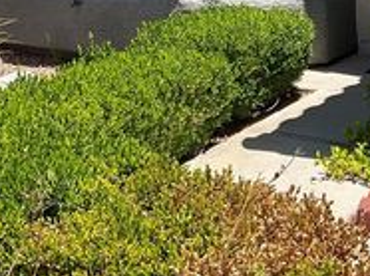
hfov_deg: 25.0
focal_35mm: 78
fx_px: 833
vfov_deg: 17.7
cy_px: -78
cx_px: 157
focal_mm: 3
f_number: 1.8
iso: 16
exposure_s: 1/1377
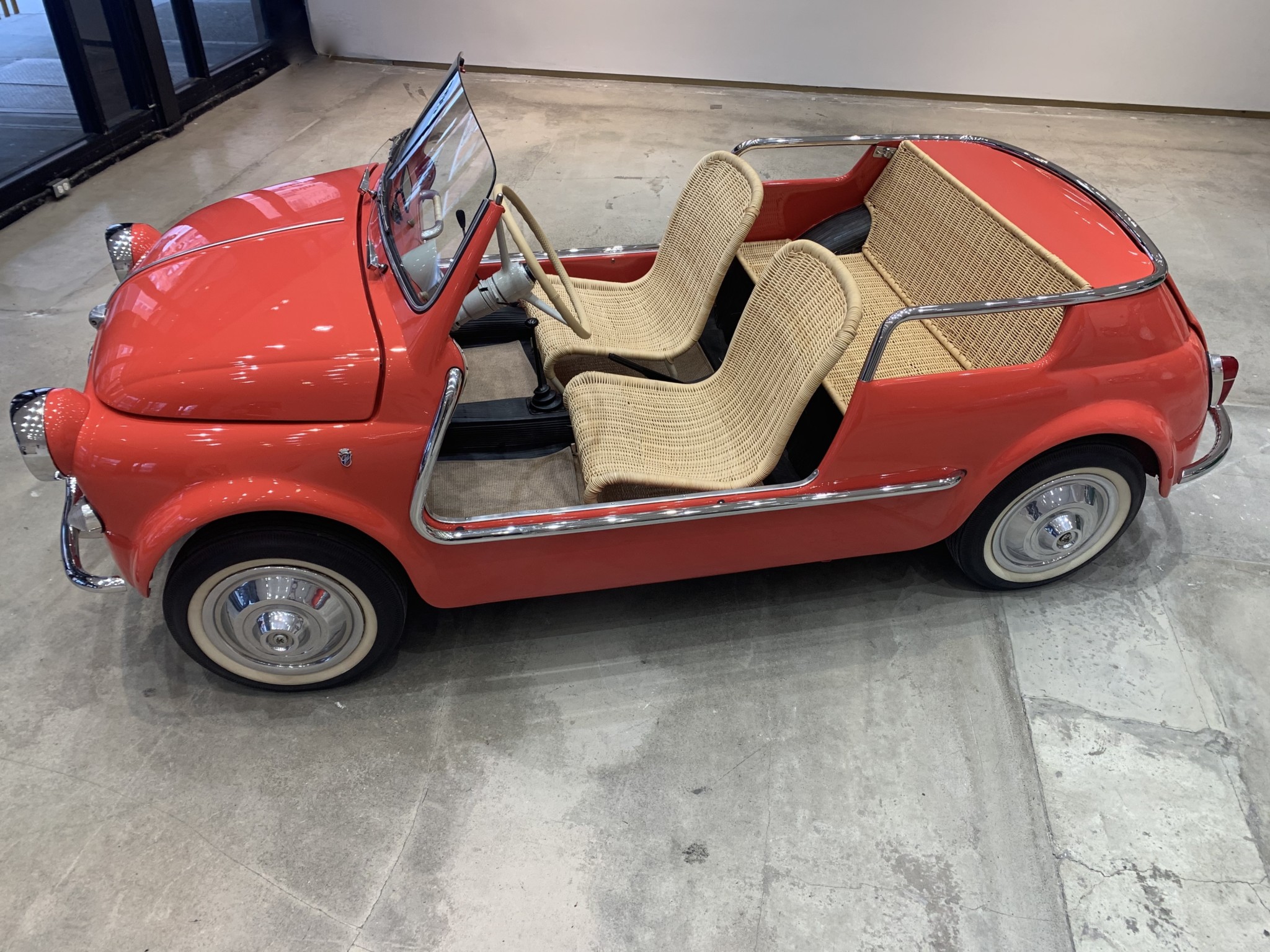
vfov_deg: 53.1
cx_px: 635
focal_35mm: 26
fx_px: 954
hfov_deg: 67.3
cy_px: 476
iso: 80
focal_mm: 4.25
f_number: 1.8
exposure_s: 1/120
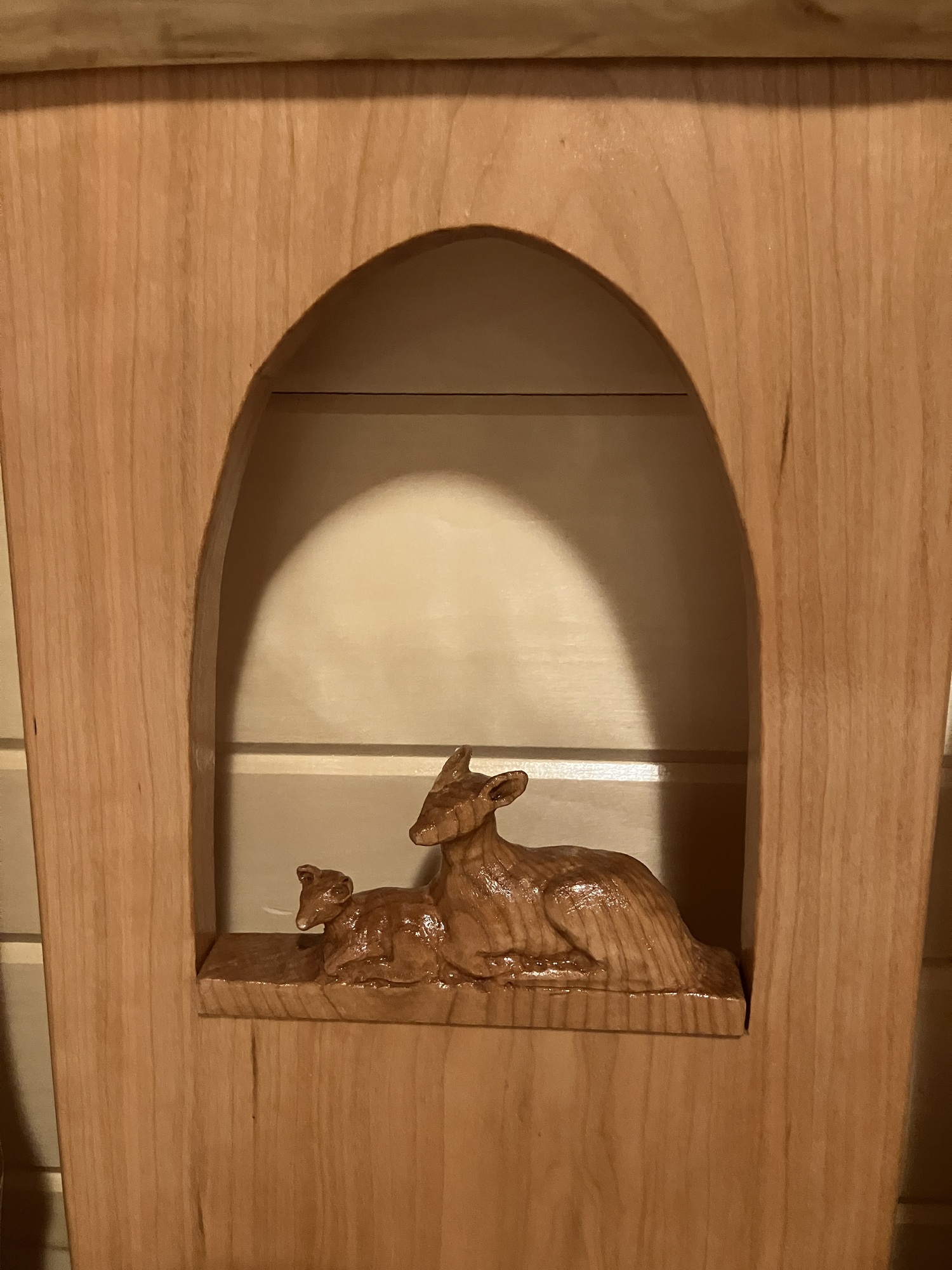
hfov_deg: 49.7
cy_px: 635
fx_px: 1027
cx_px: 476
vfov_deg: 63.4
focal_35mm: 28
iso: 640
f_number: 1.8
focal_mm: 3.99
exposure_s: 1/30
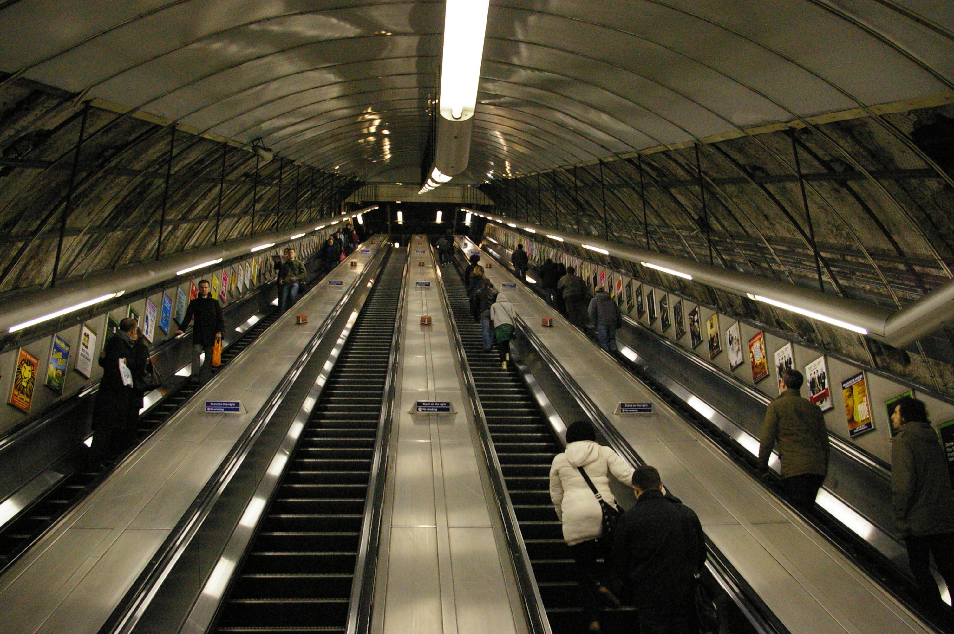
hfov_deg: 62.0
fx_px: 794
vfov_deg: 43.5
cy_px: 317
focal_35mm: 30
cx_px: 477
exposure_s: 1/90
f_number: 5.6
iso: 3200
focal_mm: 20
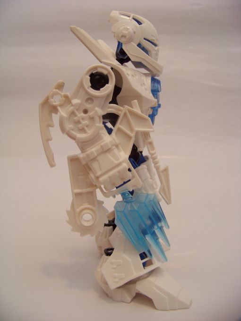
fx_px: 334
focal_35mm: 36
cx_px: 120
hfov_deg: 39.7
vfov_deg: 51.4
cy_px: 160
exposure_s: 1/30
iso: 159
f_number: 2.8
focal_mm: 5.85
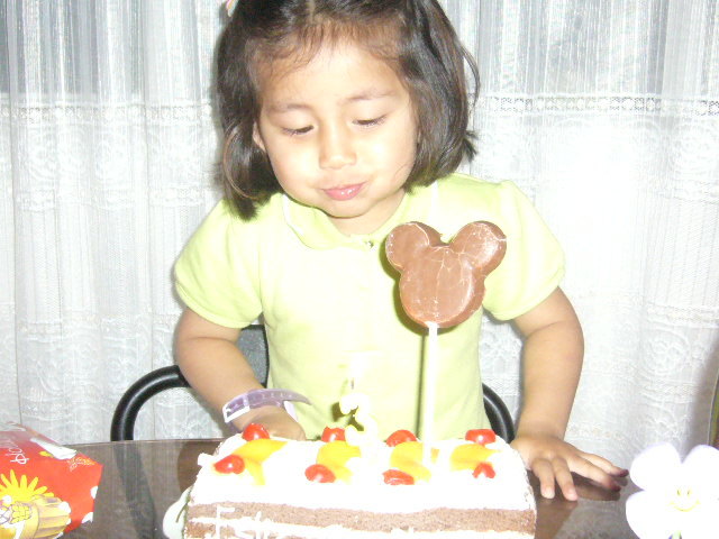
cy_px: 270
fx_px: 1142
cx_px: 360
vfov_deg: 26.6
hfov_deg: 34.9
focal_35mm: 55
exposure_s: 1/30
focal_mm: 6.6
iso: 400
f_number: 3
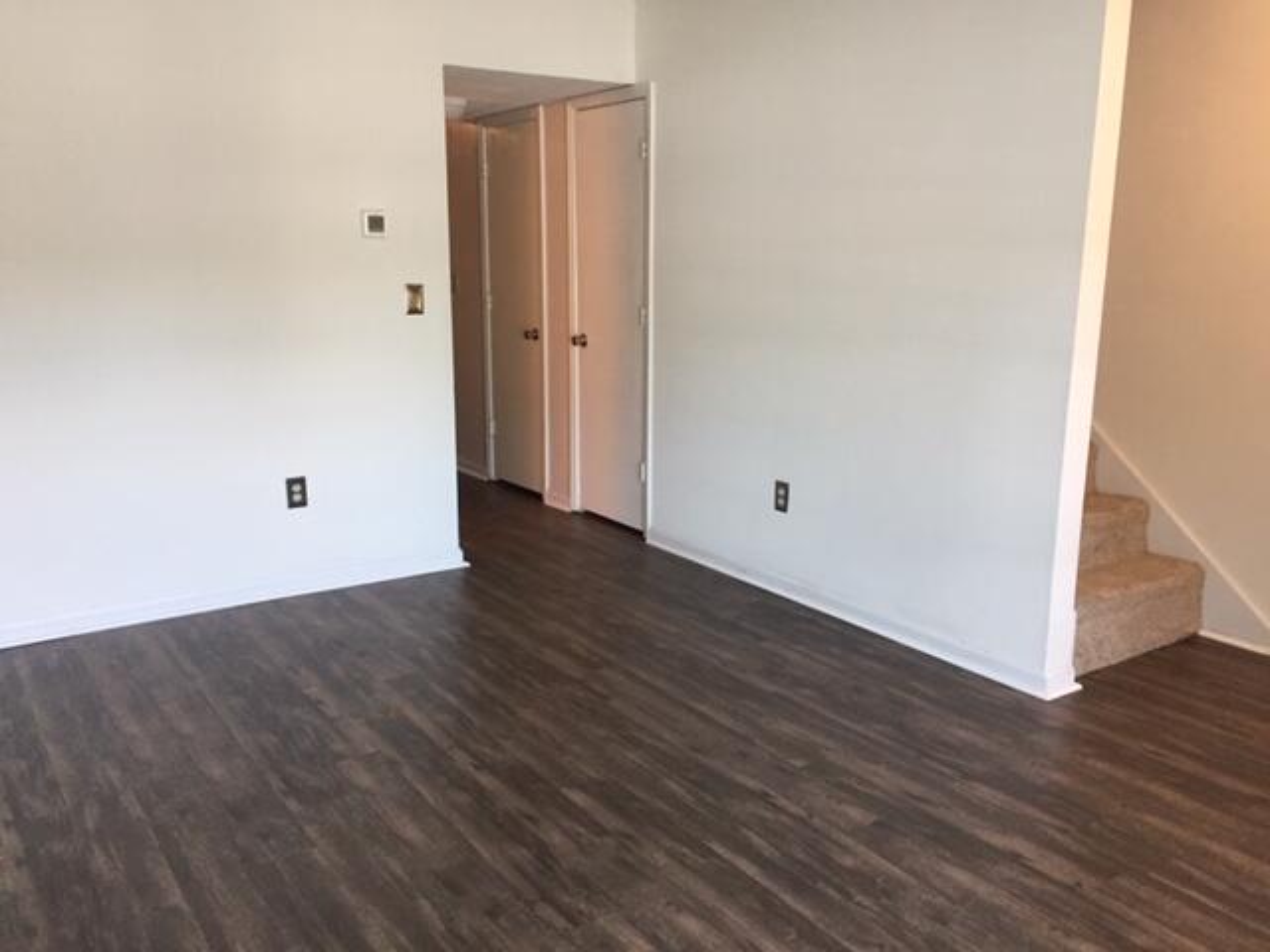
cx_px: 635
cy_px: 476
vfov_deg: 48.2
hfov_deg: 61.7
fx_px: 1064
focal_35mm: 29
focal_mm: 4.15
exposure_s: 1/30
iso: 125
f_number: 2.2
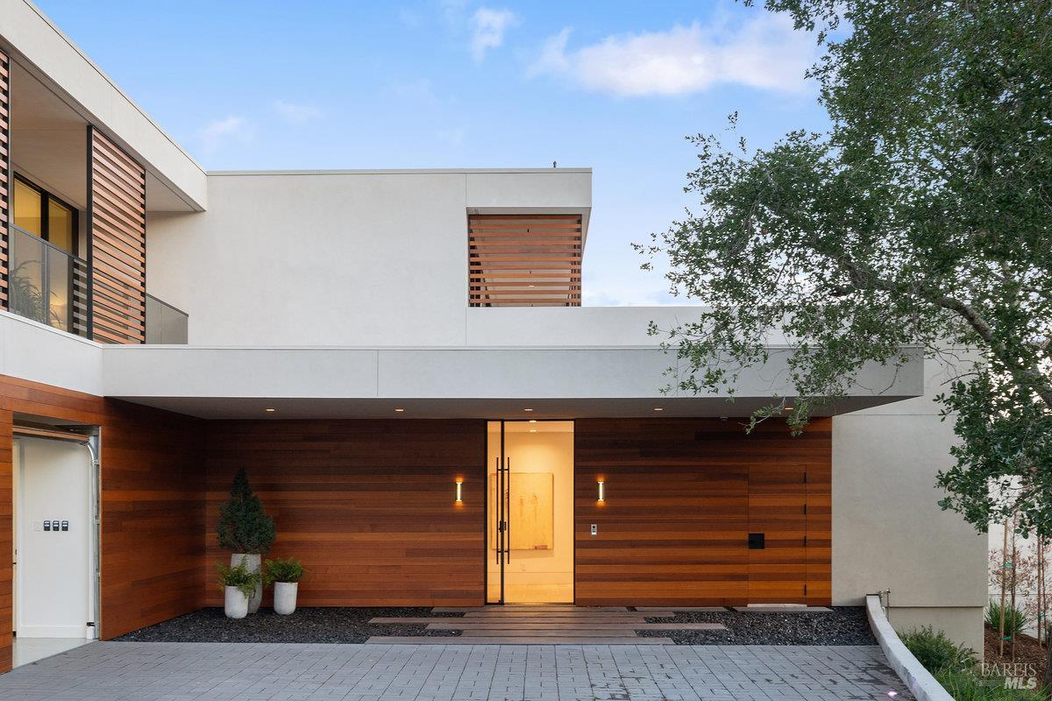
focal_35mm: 40
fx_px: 1169
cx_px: 526
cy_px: 350
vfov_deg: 33.4
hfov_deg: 48.5
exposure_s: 1/4
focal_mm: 27
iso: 400
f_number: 9
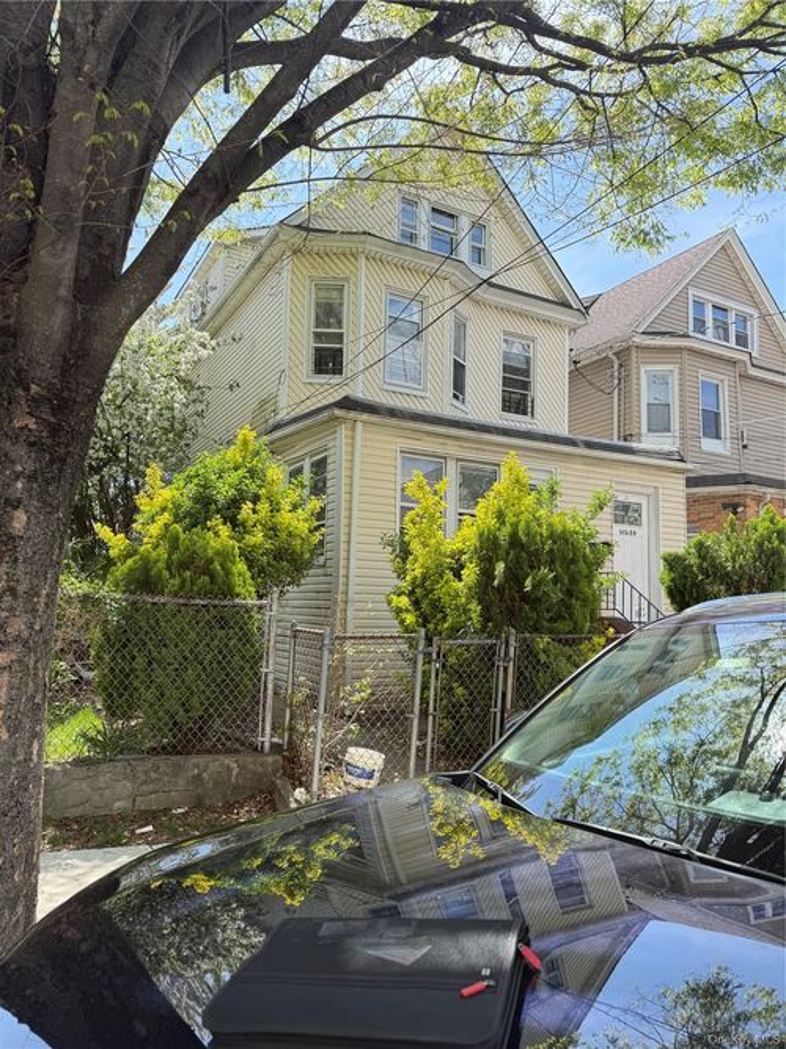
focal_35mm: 24
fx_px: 727
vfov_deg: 71.6
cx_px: 393
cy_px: 524
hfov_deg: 56.8
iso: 100
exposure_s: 1/1410
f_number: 1.78
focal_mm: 6.76
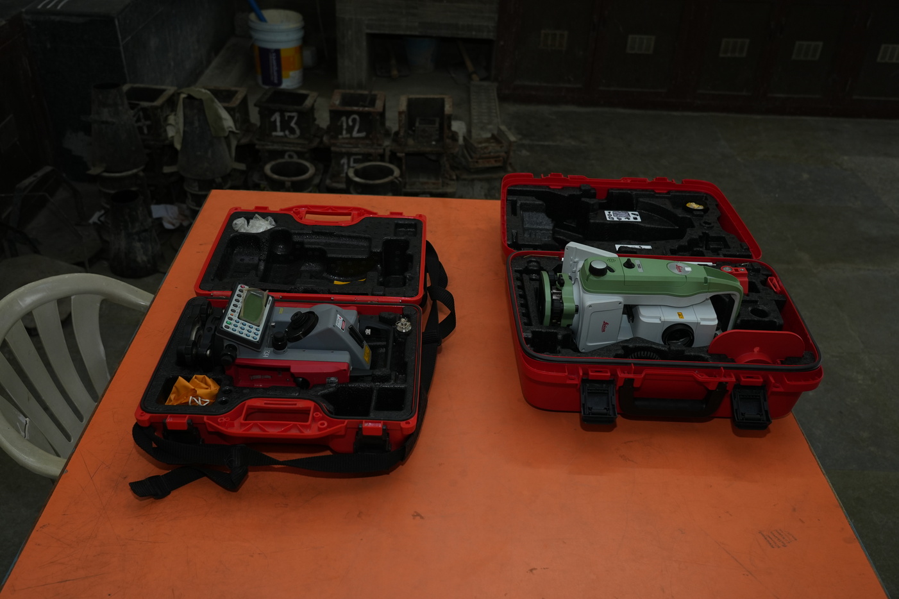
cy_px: 300
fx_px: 799
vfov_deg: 41.1
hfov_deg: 58.7
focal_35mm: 32
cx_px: 450
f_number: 4.5
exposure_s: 1/160
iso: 640
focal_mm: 32
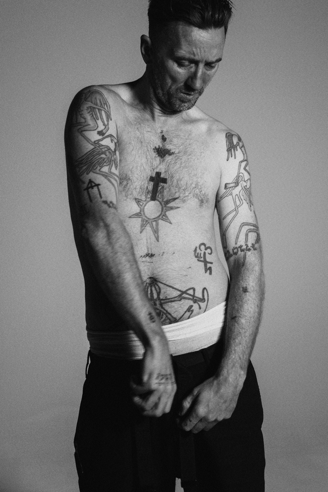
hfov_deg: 27.5
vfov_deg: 40.3
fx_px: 670
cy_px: 246
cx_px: 164
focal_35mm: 49
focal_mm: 49
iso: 400
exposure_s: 1/200
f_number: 2.8
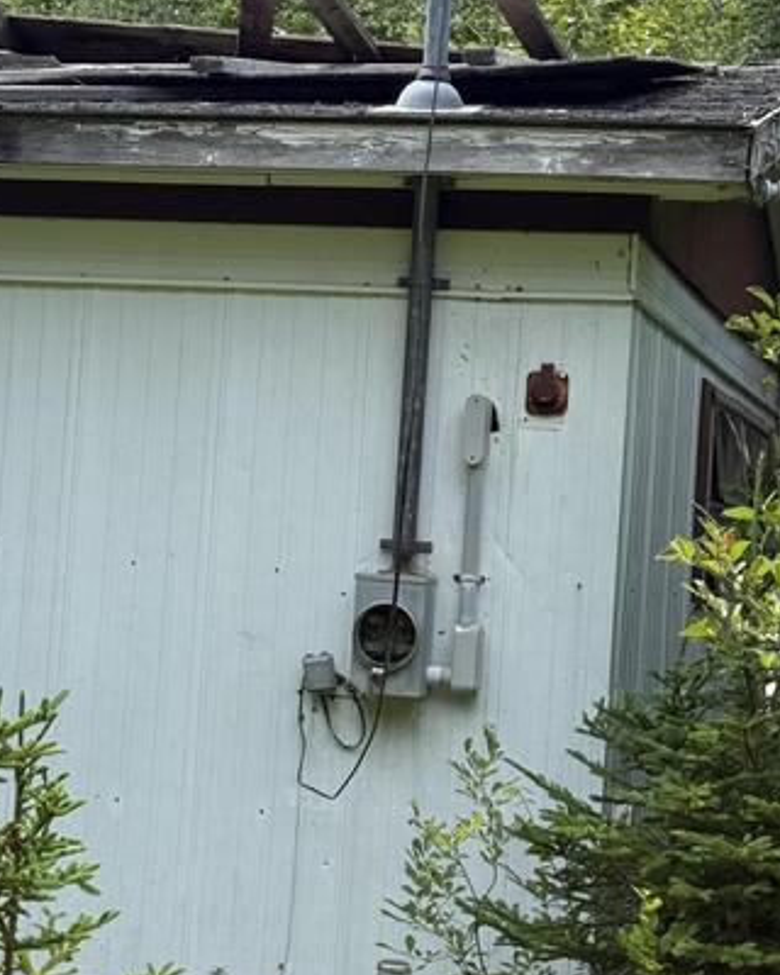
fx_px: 2597
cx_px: 412
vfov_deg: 21.2
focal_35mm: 90
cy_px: 417
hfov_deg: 17.1
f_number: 1.78
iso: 100
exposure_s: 1/2494
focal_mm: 6.76
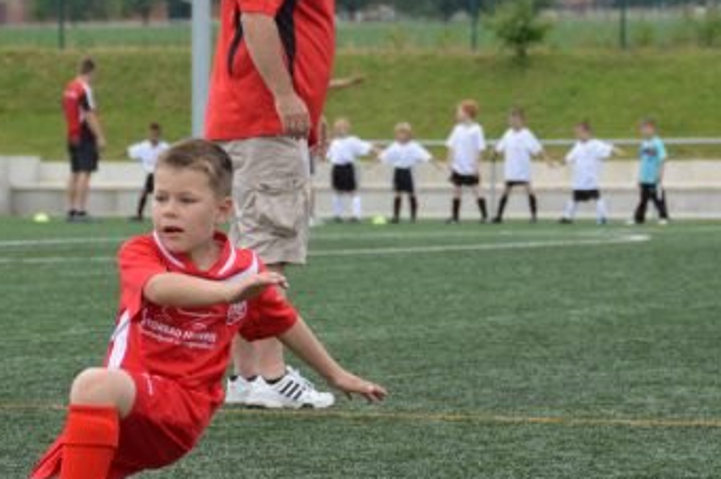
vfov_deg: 5.8
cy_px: 307
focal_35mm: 237
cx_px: 318
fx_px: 4740
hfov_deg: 8.7
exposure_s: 1/1250
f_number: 5.3
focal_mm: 90
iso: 400
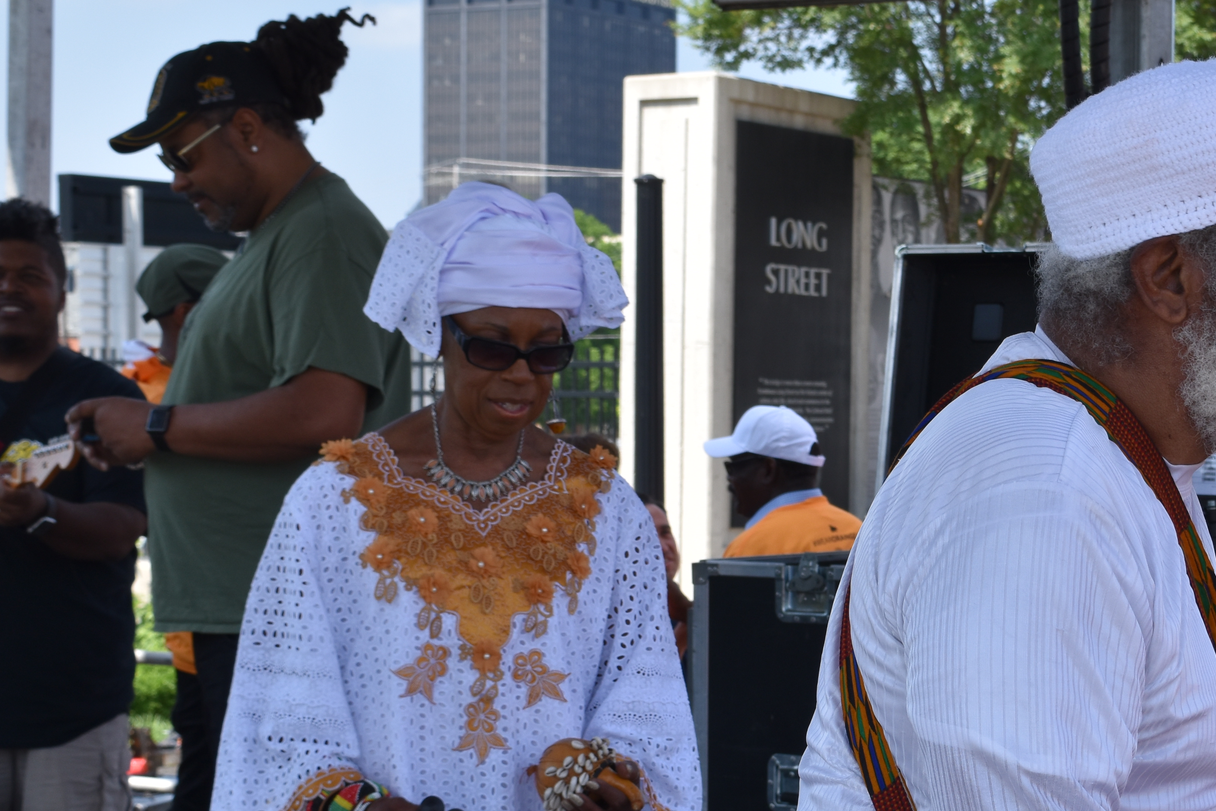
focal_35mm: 96
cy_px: 661
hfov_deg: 21.1
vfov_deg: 14.2
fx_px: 3239
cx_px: 934
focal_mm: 35
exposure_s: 1/320
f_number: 9
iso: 200
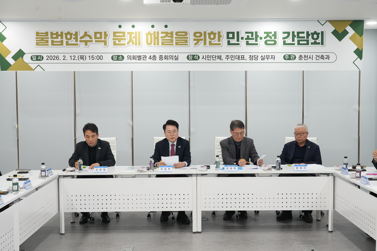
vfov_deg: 31.2
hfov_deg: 45.4
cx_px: 188
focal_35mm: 43
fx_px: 450
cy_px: 126
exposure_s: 1/60
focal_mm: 43
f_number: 8
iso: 1600
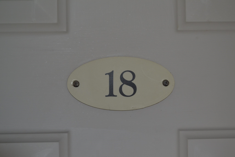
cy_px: 78
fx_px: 538
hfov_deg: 24.6
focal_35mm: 82
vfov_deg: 16.6
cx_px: 118
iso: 500
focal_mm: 55
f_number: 5.6
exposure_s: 1/60
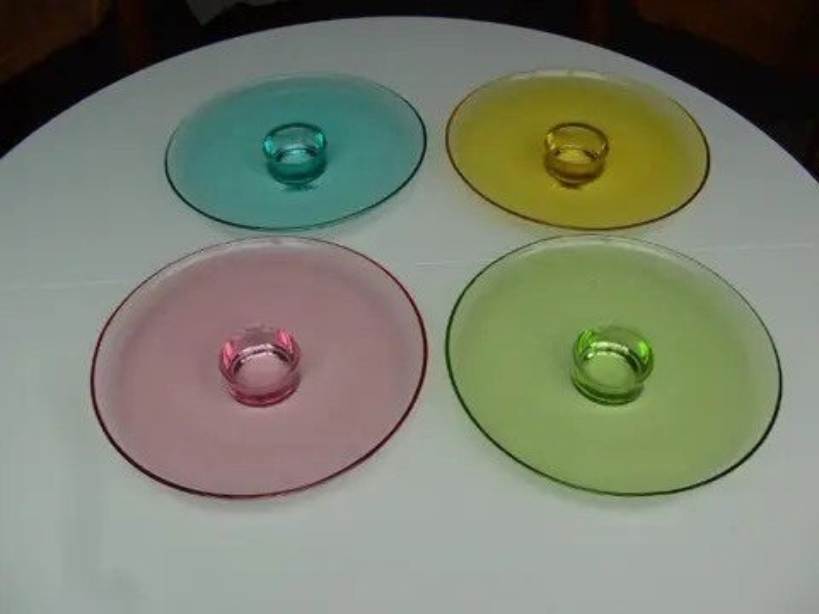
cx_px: 410
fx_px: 875
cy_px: 307
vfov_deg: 38.7
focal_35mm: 37
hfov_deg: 50.1
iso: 64
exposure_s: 1/75
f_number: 3.5
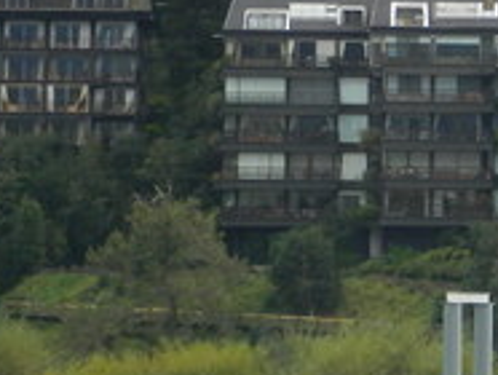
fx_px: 6381
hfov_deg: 4.4
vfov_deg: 3.4
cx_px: 902
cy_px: 147
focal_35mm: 443
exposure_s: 1/200
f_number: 4.5
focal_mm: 18.6
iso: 80
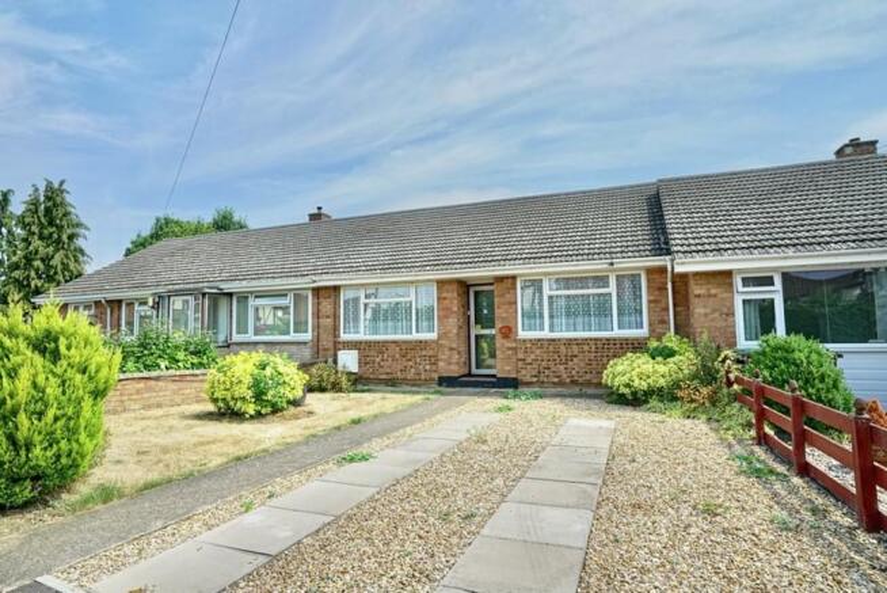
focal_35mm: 20
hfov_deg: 83.9
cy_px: 296
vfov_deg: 62.0
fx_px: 493
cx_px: 444
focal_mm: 20
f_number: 5.6
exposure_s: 1/320
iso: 100
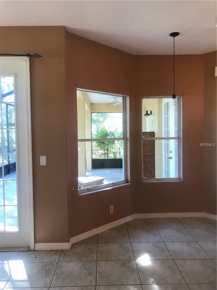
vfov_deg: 63.4
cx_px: 108
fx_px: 234
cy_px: 145
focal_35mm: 28
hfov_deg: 49.7
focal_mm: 3.99
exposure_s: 1/24
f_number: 1.8
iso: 32
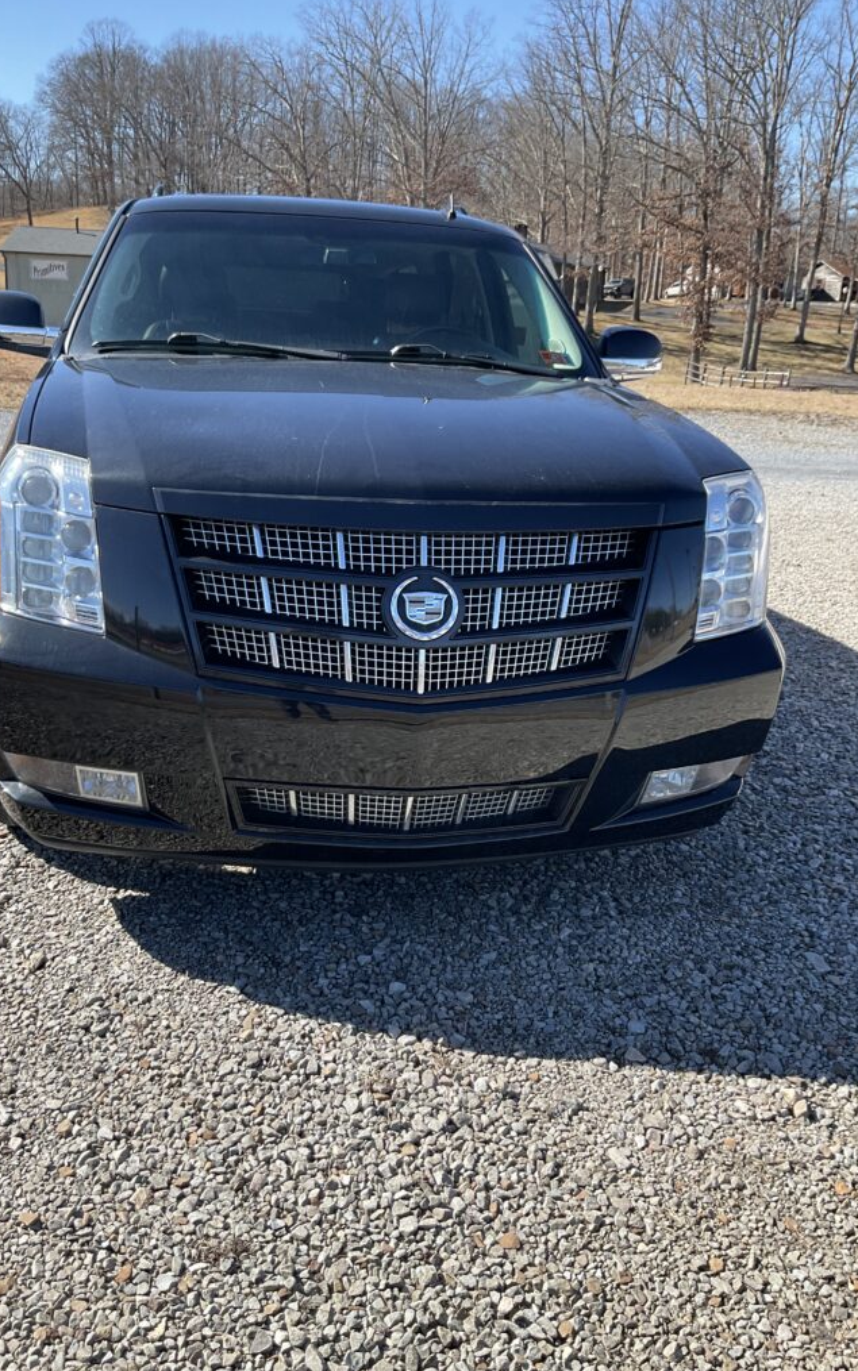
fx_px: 1159
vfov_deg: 61.2
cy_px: 685
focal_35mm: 31
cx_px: 351
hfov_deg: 40.5
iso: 16
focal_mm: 3
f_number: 1.8
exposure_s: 1/759
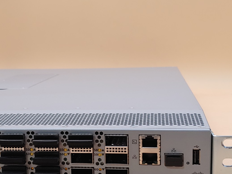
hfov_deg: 31.6
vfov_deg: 23.9
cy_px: 111
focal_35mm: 61
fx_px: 409
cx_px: 90
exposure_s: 1/64
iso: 50
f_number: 1.8
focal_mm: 4.36
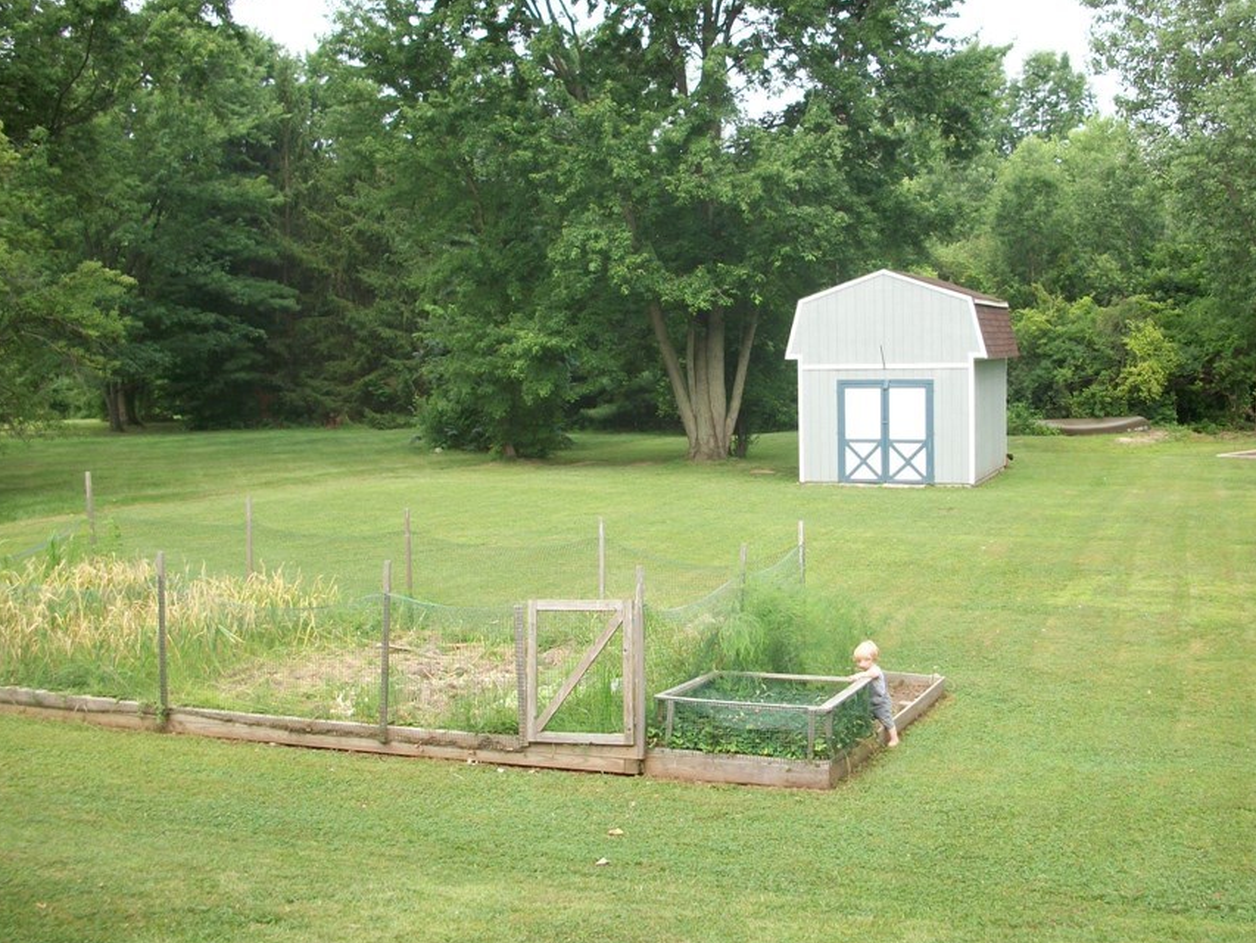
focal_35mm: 42
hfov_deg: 44.6
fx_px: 1524
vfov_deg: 34.4
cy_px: 466
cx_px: 726
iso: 80
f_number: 3.1
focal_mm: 6.3
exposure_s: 1/160
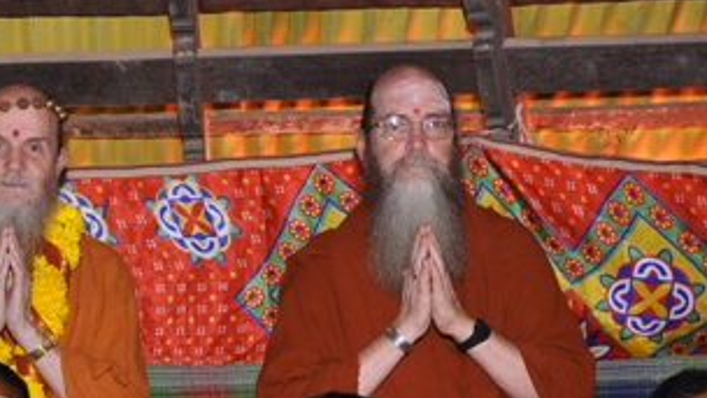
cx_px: 42
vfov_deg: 11.8
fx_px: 1856
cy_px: 536
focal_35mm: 99
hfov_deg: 21.0
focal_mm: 24
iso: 400
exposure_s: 1/50
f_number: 6.3
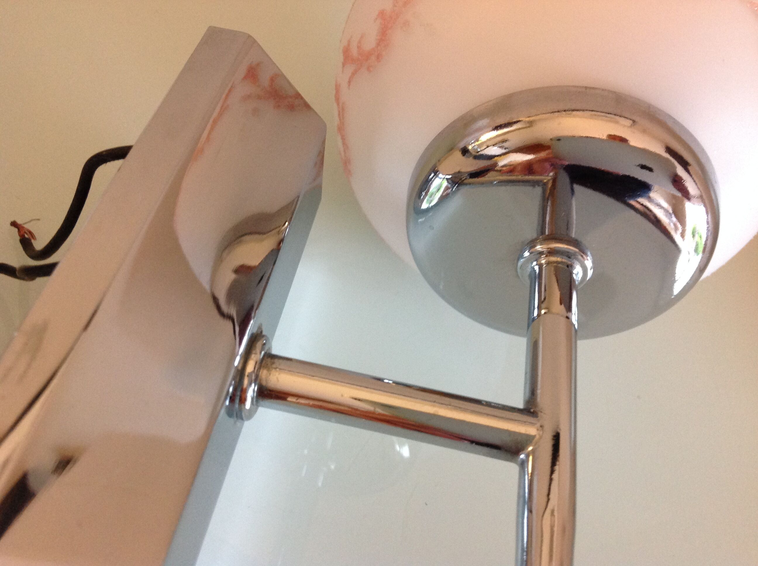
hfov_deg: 52.7
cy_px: 283
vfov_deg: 40.6
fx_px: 765
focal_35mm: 35
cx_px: 379
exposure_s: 1/17
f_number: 2.4
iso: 200
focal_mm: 4.28
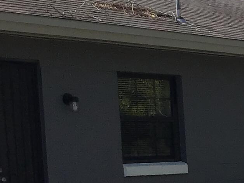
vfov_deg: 9.9
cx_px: 496
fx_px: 1043
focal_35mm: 148
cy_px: 229
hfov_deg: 11.9
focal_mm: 3.3
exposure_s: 1/1199
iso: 25
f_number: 2.4
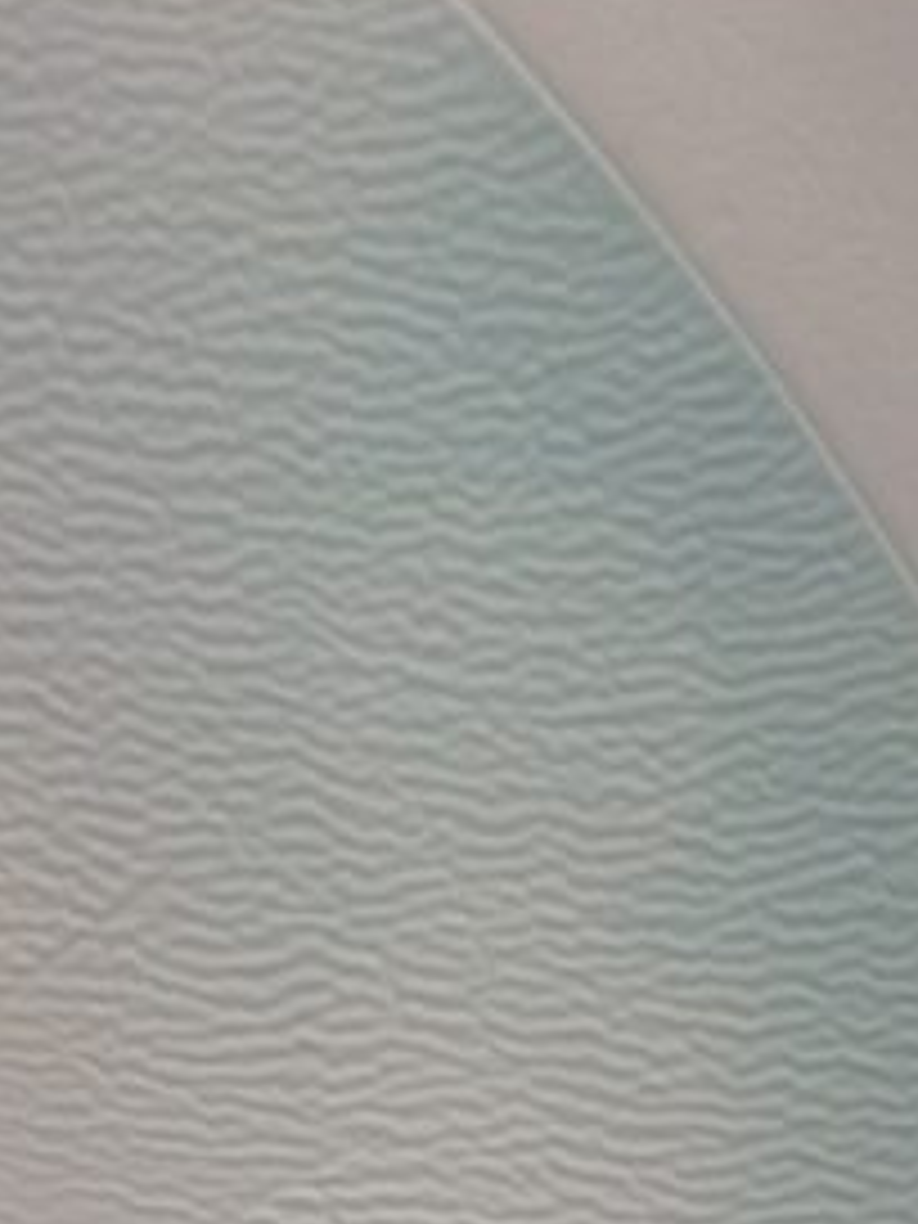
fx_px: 3854
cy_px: 2169
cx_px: 1179
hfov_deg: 13.1
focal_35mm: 109
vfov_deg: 15.6
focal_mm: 4.15
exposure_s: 1/33
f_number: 2.2
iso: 64
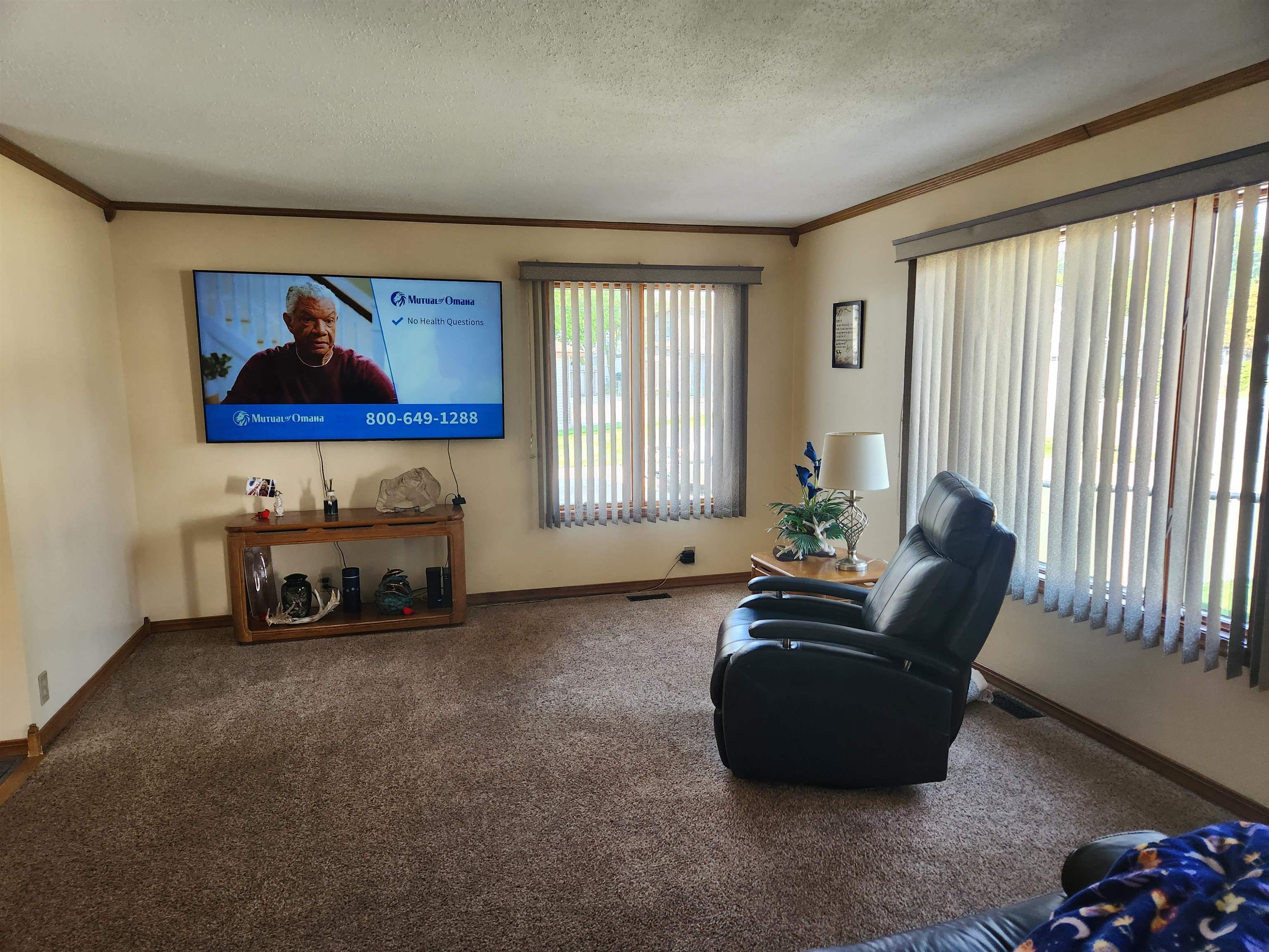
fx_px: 843
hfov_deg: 73.9
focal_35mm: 23
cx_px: 634
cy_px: 476
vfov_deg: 58.9
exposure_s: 1/120
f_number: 1.8
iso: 160
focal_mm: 5.4
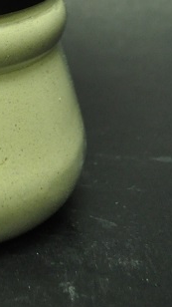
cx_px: -108
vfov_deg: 11.5
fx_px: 1396
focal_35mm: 172
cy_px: -261
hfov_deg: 6.9
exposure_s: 1/80
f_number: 5
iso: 1000
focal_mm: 28
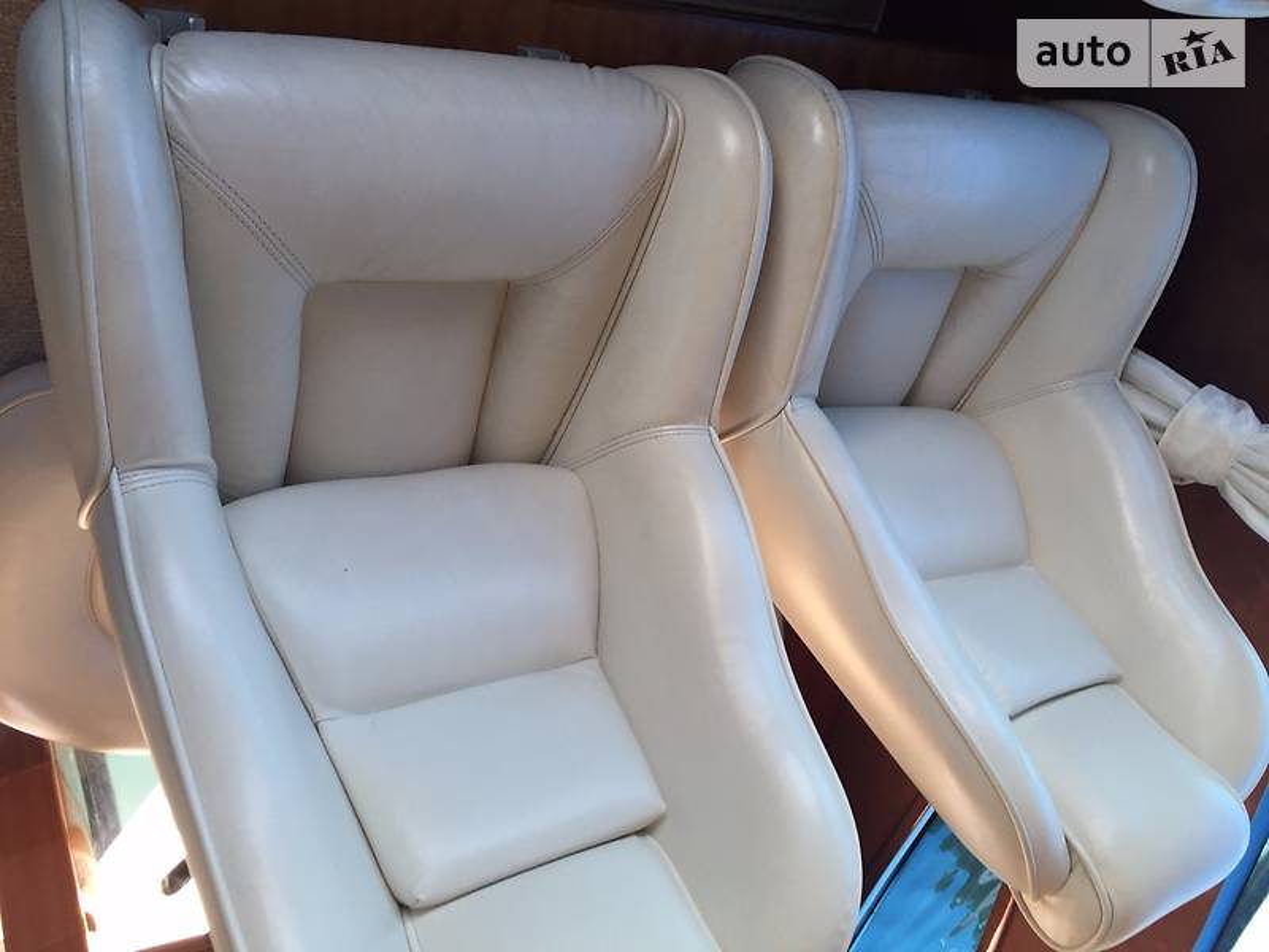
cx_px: 634
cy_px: 476
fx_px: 1063
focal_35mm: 29
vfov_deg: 48.2
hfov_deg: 61.7
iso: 50
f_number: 2.2
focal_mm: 4.2
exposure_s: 1/100
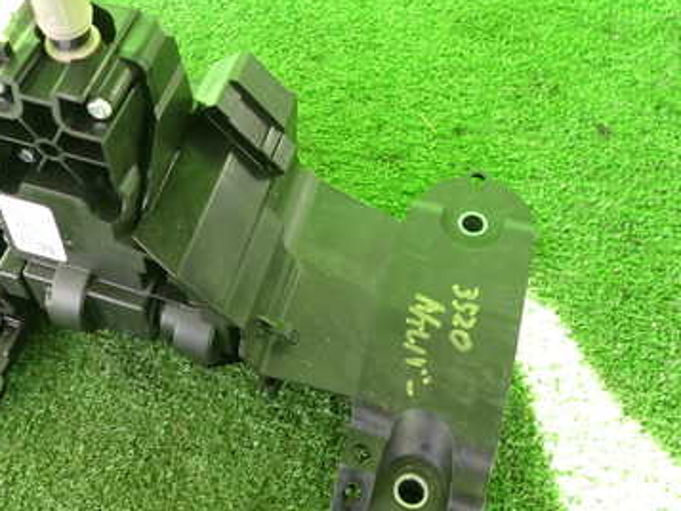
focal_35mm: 42
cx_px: 246
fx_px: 827
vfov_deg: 34.1
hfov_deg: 44.3
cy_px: 179
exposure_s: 1/60
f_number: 2
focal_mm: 4.5
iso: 160
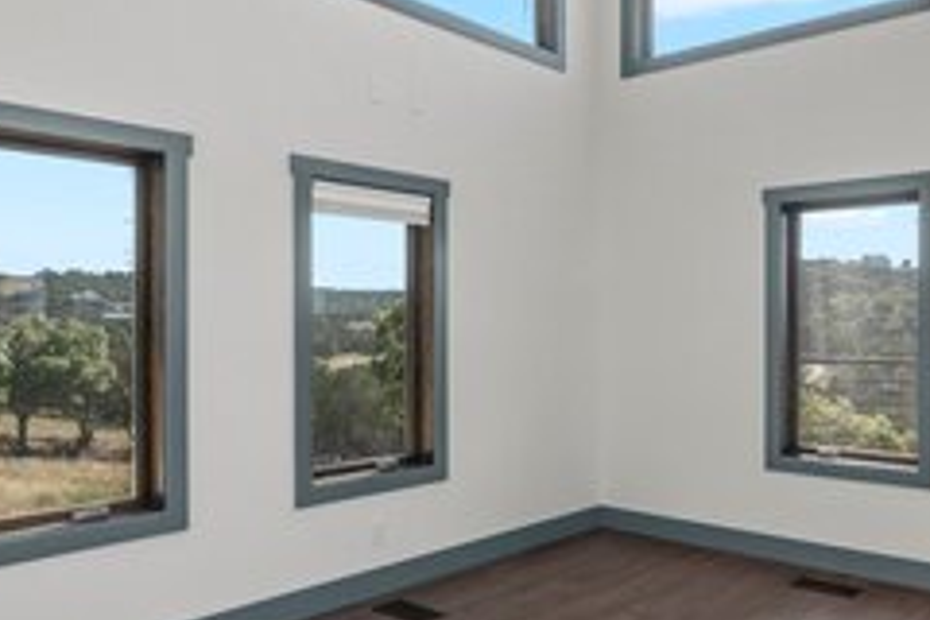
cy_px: 312
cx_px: 558
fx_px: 827
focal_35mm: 32
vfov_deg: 41.1
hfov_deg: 58.3
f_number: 8
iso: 100
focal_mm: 12
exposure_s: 1/125
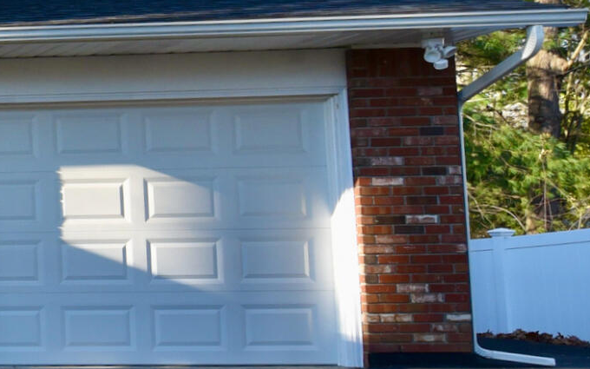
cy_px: 187
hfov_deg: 20.3
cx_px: -527
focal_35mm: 63
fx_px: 1013
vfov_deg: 20.6
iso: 800
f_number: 9
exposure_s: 1/320
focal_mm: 14
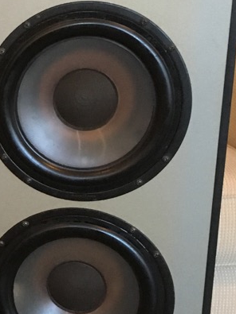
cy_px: 201
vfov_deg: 20.8
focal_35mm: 94
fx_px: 855
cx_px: -107
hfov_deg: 14.7
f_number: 2.2
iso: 200
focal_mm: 4.15
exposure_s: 1/25
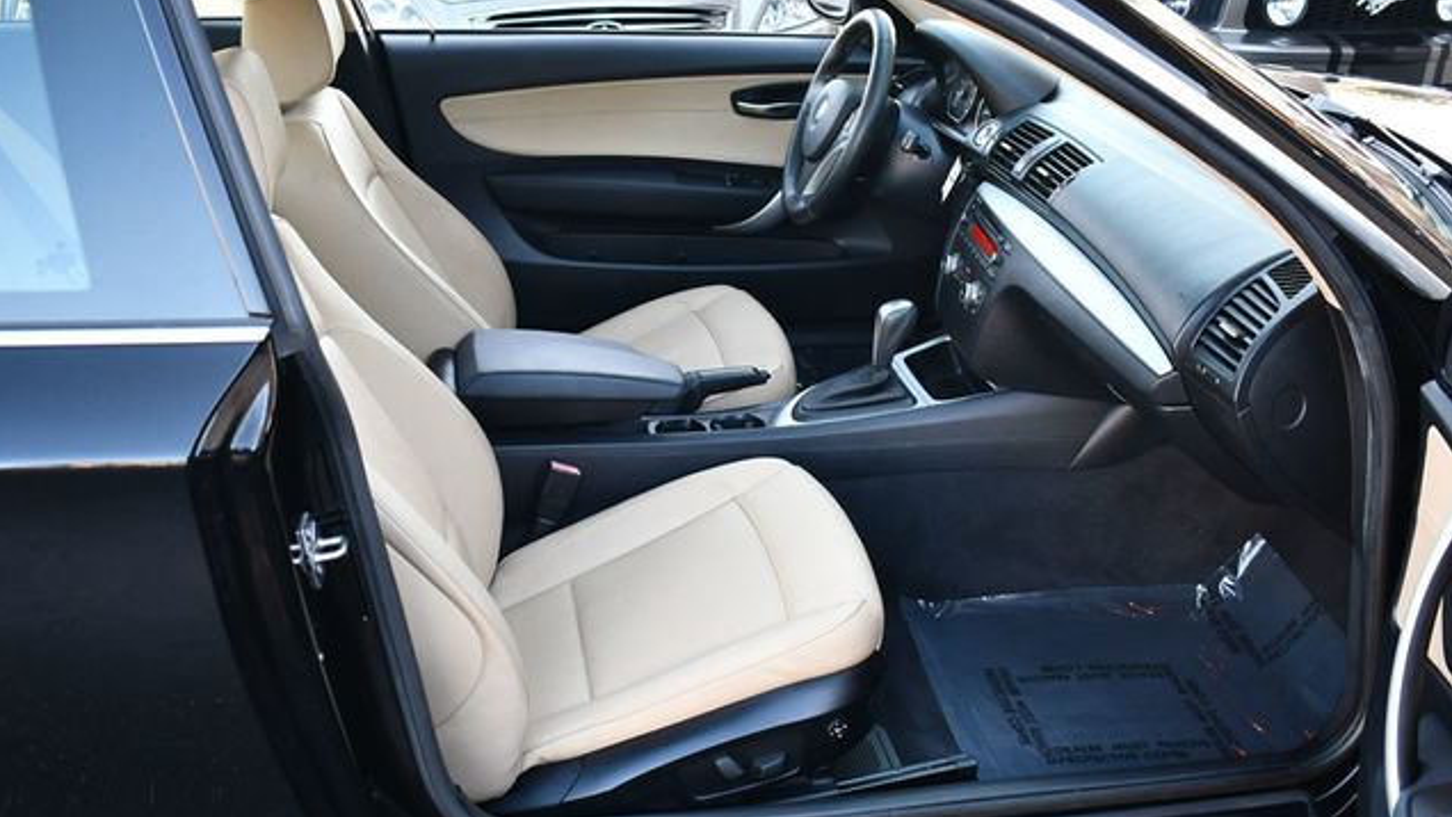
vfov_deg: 31.2
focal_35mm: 38
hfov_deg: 52.8
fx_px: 1463
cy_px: 415
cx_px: 724
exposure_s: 1/250
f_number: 3.5
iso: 800
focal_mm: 18
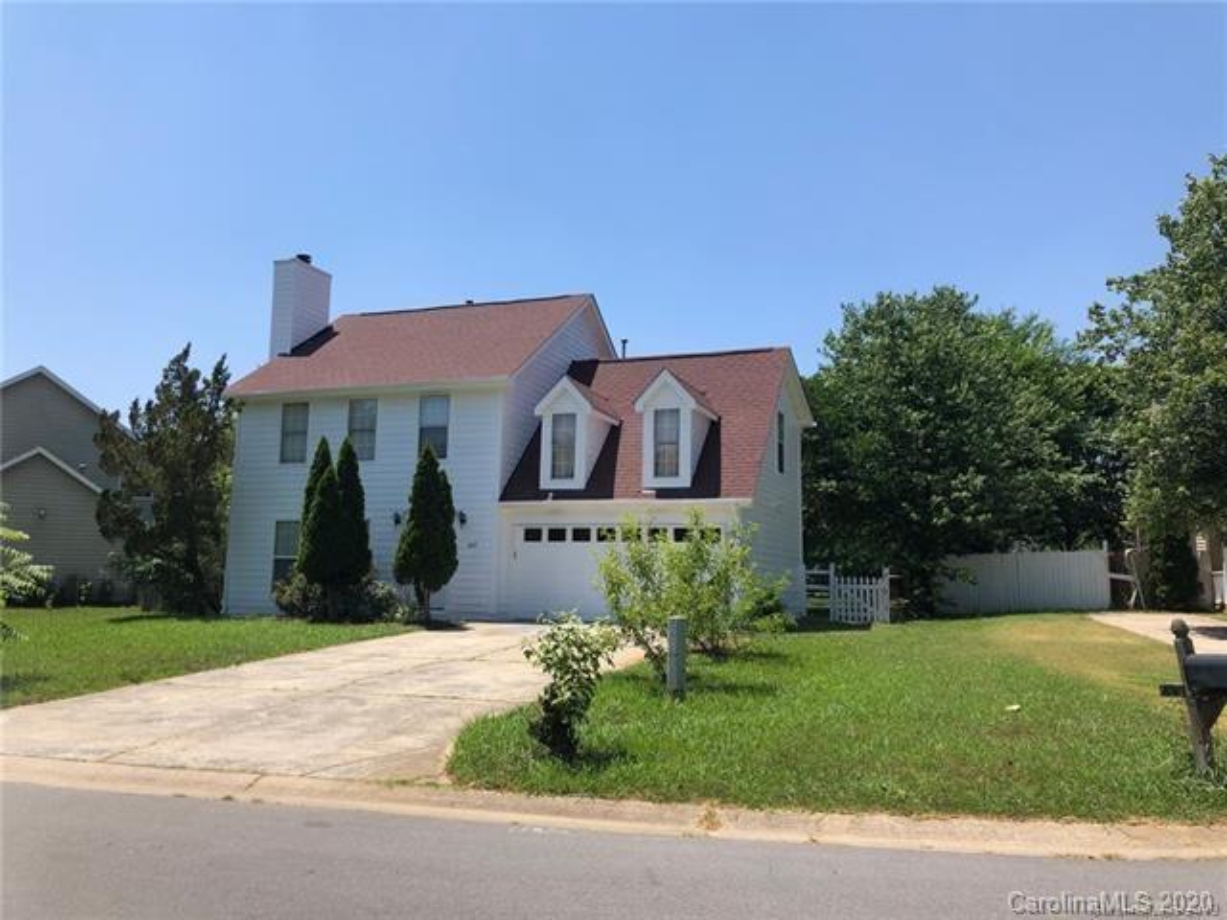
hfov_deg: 63.4
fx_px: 992
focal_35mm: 28
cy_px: 460
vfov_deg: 49.7
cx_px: 614
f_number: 1.8
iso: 20
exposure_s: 1/1779
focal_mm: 4
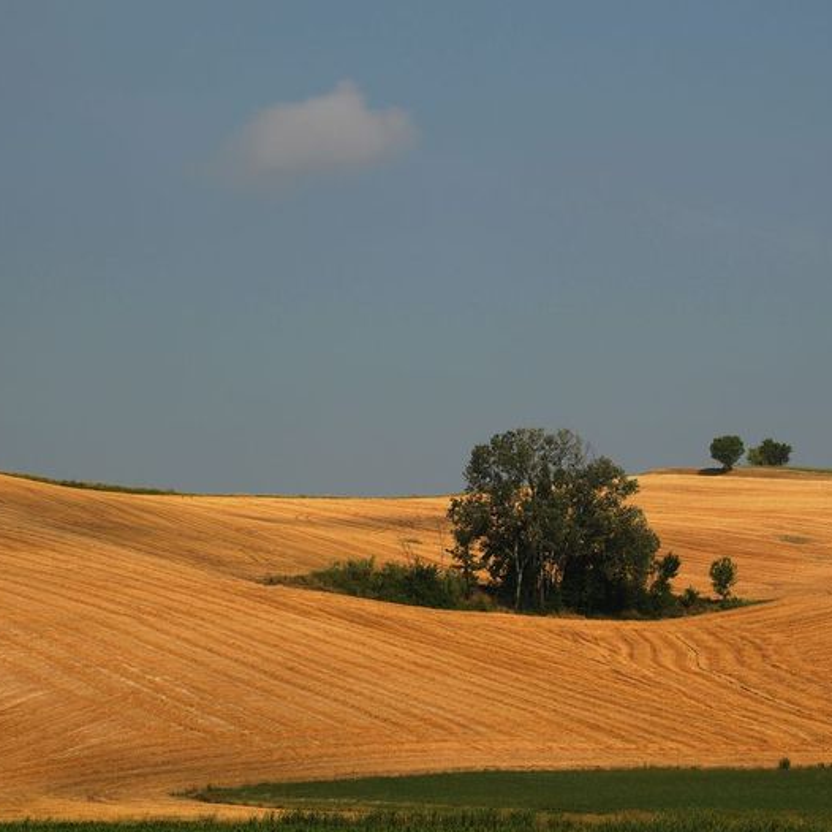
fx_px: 4477
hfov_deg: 10.6
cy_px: 418
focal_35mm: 165
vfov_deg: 10.6
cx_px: 511
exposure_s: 1/320
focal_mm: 85
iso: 200
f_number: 9
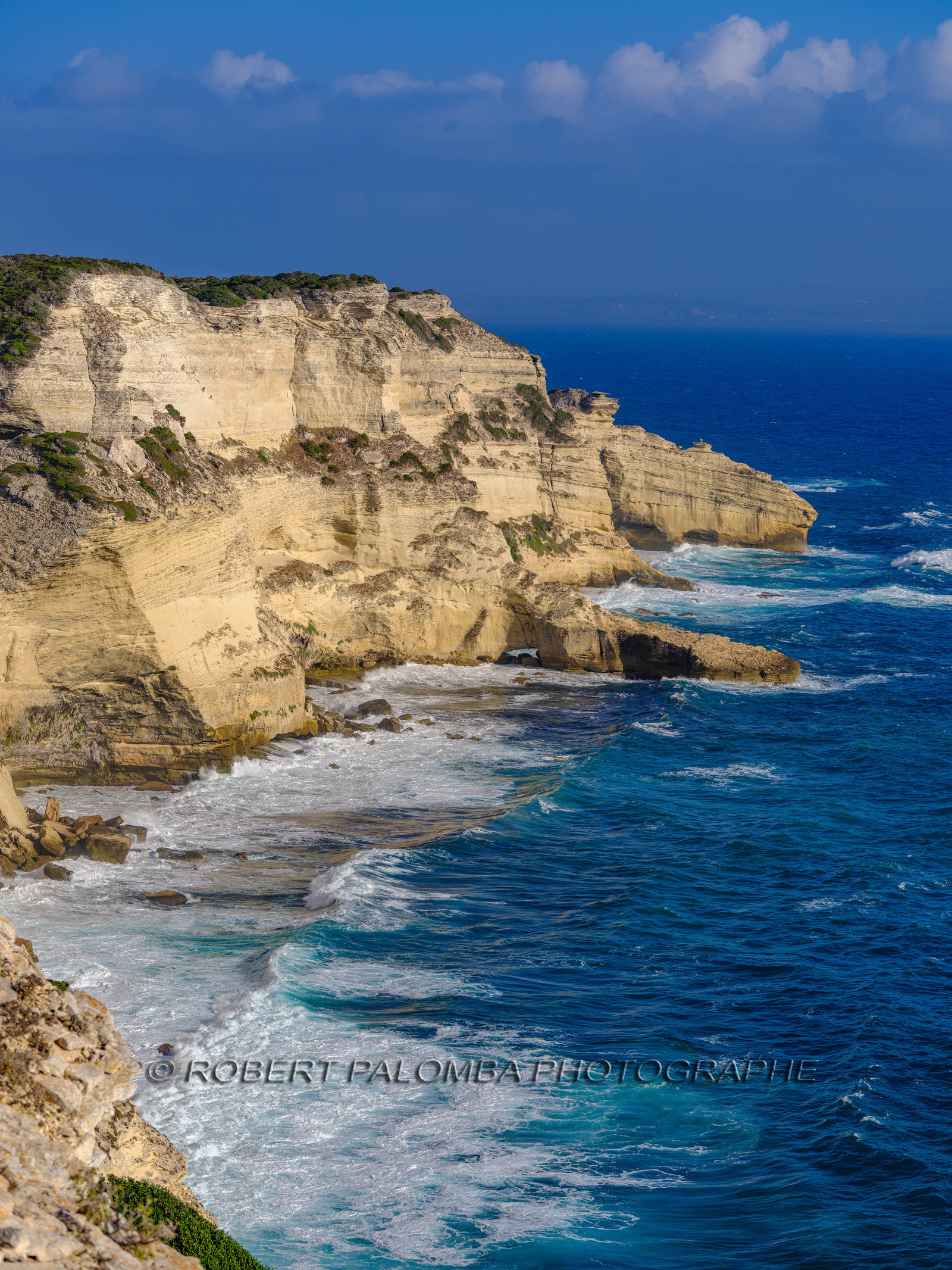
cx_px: 476
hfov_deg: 18.7
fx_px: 2897
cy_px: 635
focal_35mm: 79
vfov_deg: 24.7
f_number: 11
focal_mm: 100
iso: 100
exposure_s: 1/200
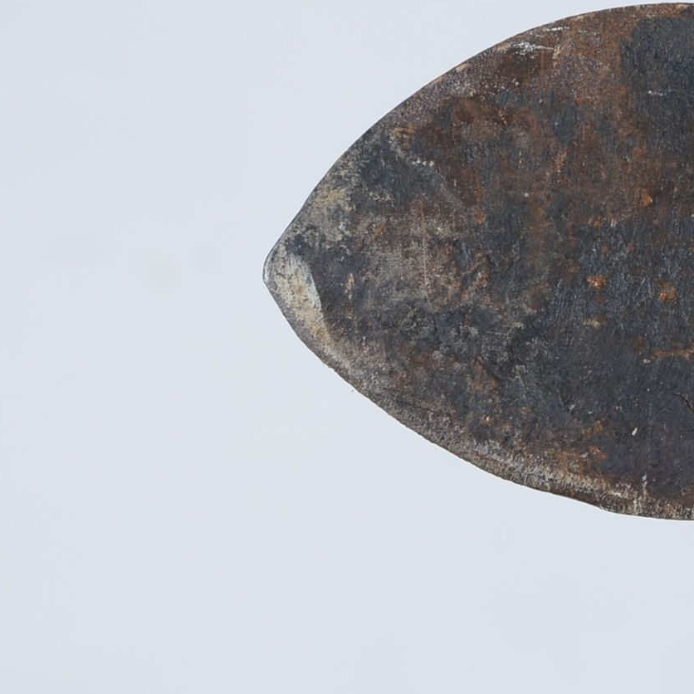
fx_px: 2977
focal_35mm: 131
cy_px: 221
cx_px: 753
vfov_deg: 13.3
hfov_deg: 13.1
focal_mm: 35
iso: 100
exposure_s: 1/125
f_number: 6.3
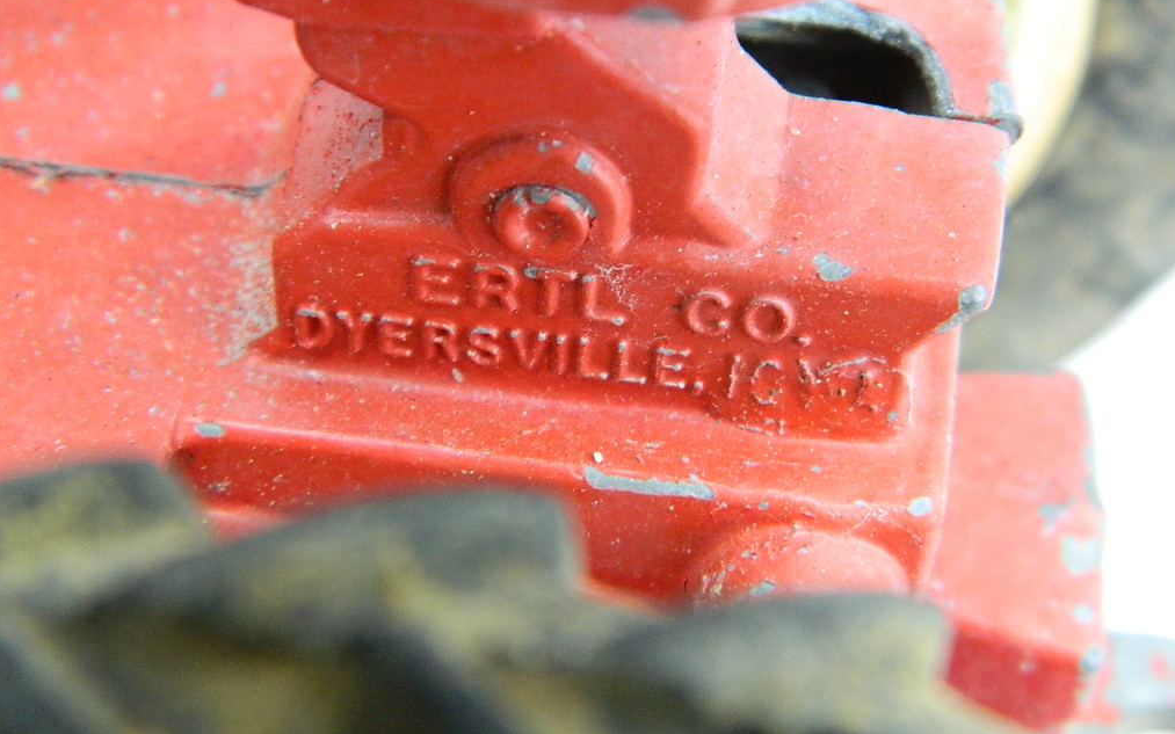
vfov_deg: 14.5
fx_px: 2882
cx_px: 592
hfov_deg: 23.0
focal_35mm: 90
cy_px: 337
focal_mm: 15.1
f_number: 4.2
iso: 400
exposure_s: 1/25
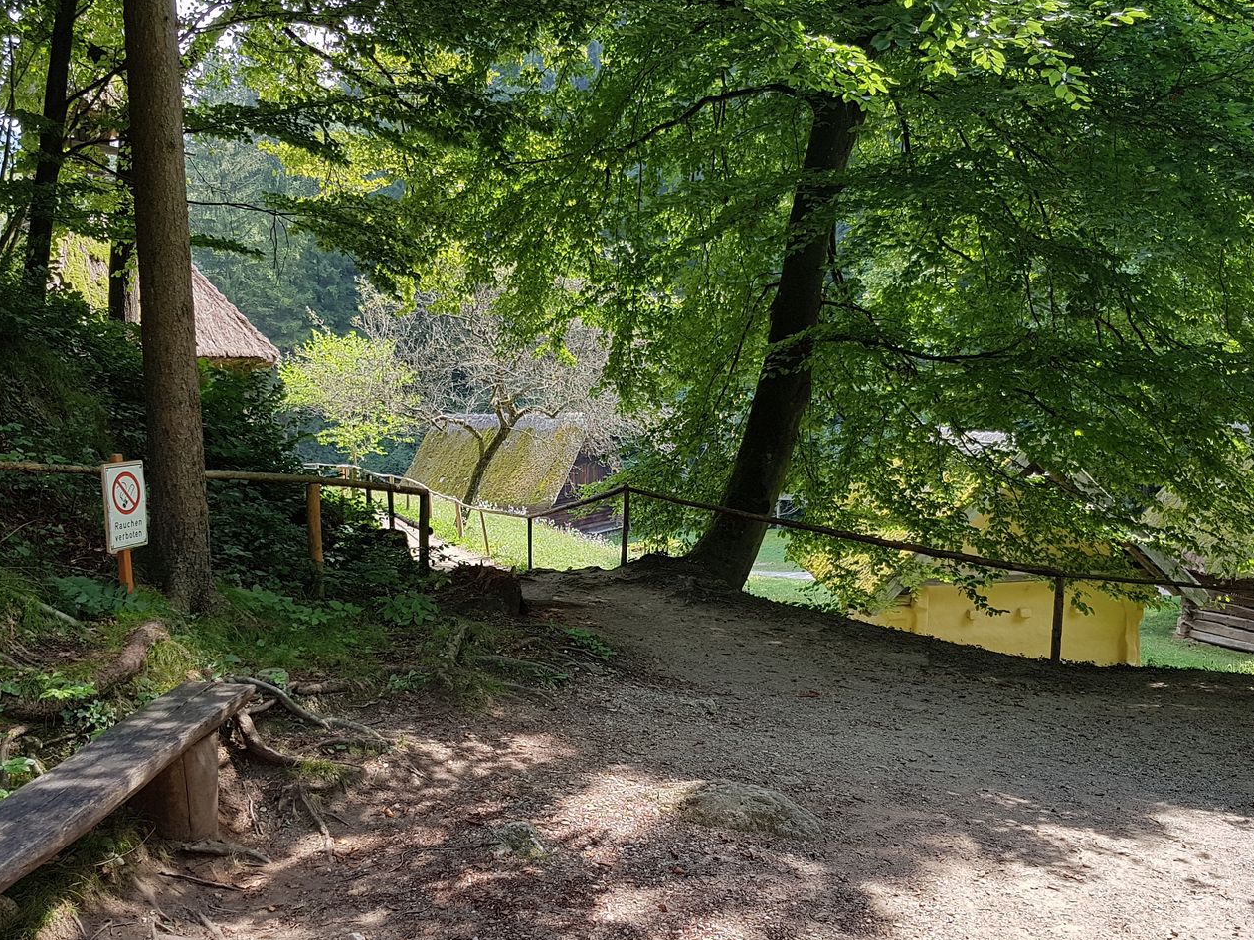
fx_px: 1195
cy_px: 506
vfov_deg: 42.9
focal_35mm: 33
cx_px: 663
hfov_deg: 55.3
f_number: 1.7
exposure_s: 1/604
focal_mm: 4.2
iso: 50
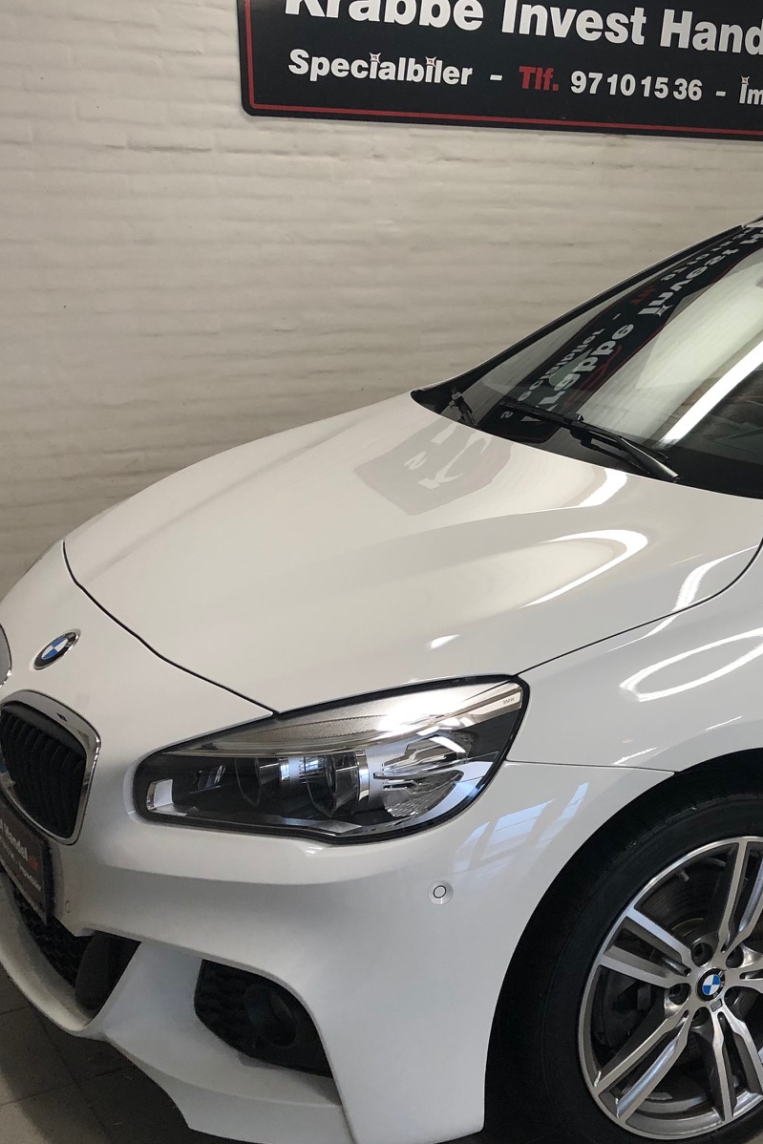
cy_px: 534
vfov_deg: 40.3
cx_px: 822
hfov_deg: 25.7
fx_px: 1557
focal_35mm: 49
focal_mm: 3.99
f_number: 1.8
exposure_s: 1/33
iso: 32
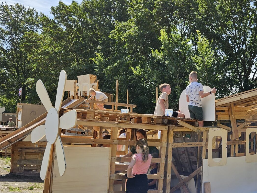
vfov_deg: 34.1
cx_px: 196
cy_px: 125
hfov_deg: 43.2
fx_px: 312
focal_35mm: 42
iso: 25
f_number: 1.8
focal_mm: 5.4
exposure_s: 1/1445
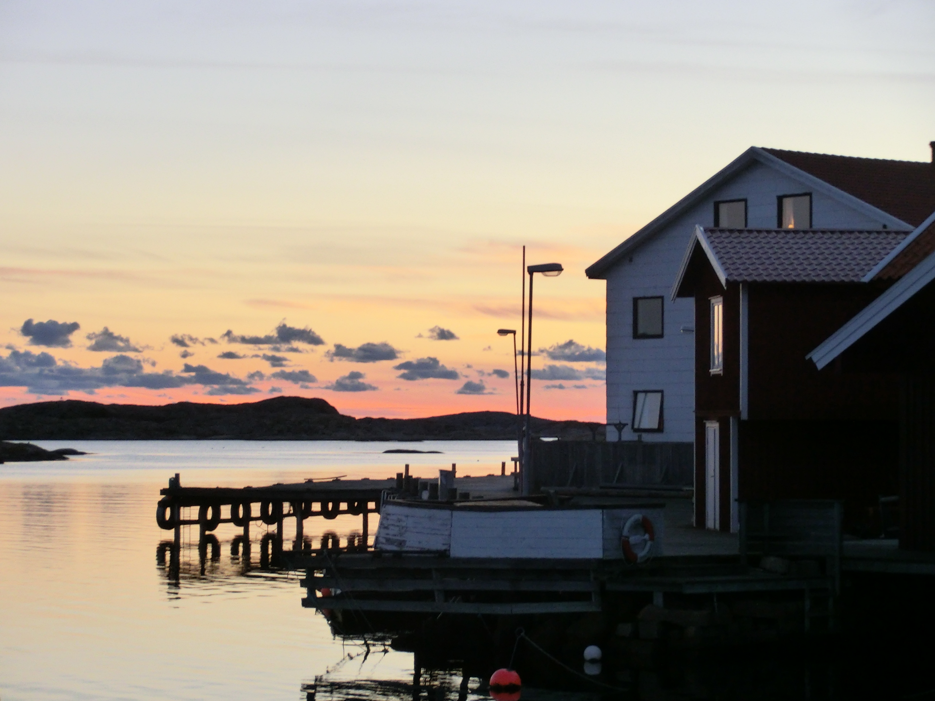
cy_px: 350
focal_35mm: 124
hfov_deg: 15.9
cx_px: 468
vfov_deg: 12.0
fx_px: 3349
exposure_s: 1/60
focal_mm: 21.94
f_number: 5.7
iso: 250
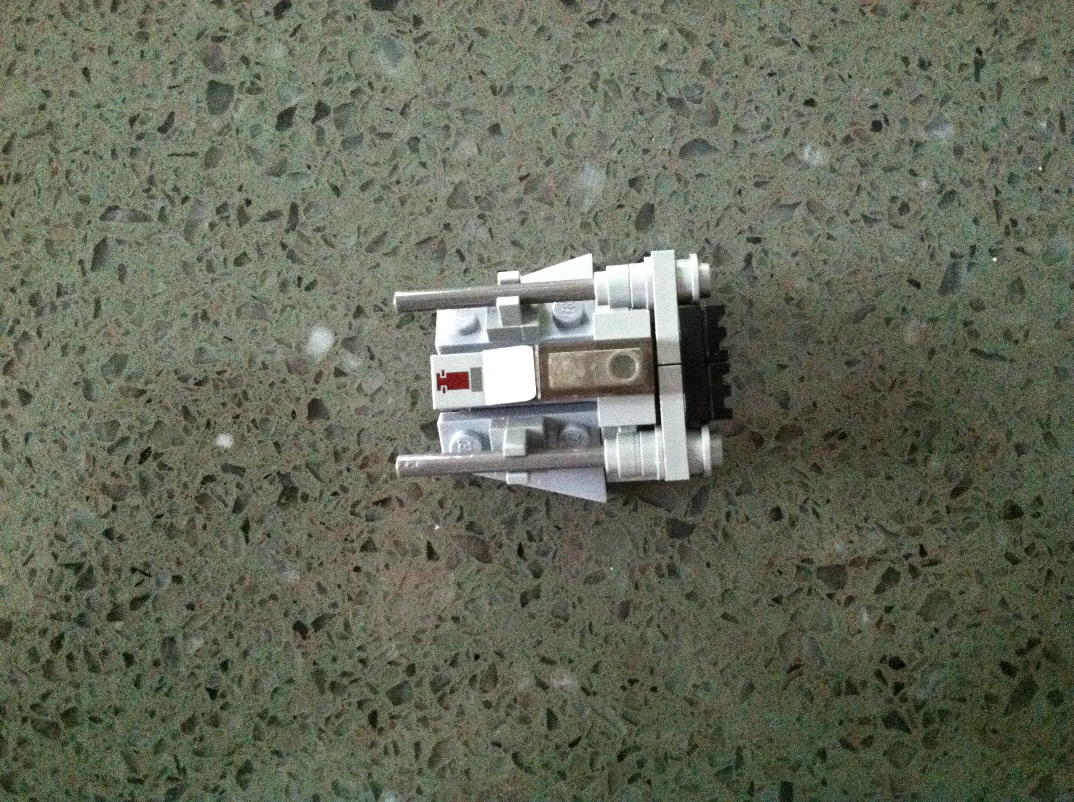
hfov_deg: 52.7
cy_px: 401
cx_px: 537
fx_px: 1084
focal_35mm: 35
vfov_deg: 40.6
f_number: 2.8
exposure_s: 1/15
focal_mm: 3.85
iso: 1000
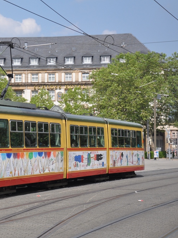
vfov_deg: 18.1
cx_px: 3
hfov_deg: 13.4
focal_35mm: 109
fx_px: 748
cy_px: 119
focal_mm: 50
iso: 400
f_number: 5.6
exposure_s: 1/1500
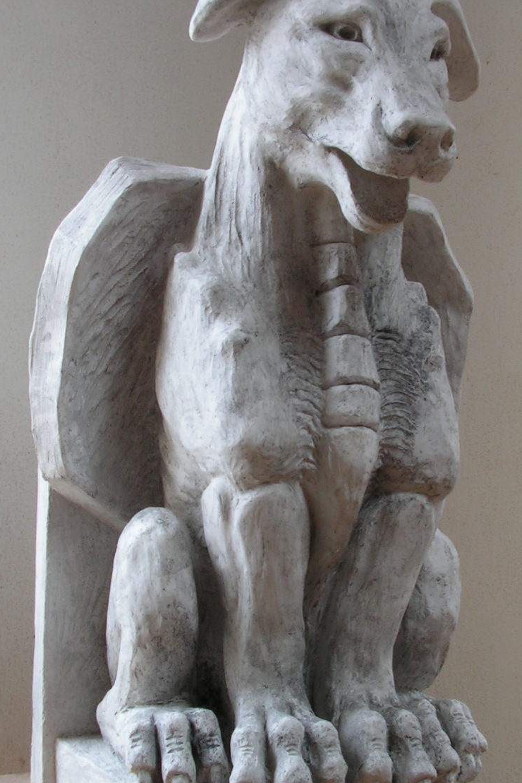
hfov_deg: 20.6
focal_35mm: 66
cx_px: 308
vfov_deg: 30.5
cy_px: 417
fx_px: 1434
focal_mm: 7.4
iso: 64
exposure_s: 1/3
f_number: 8
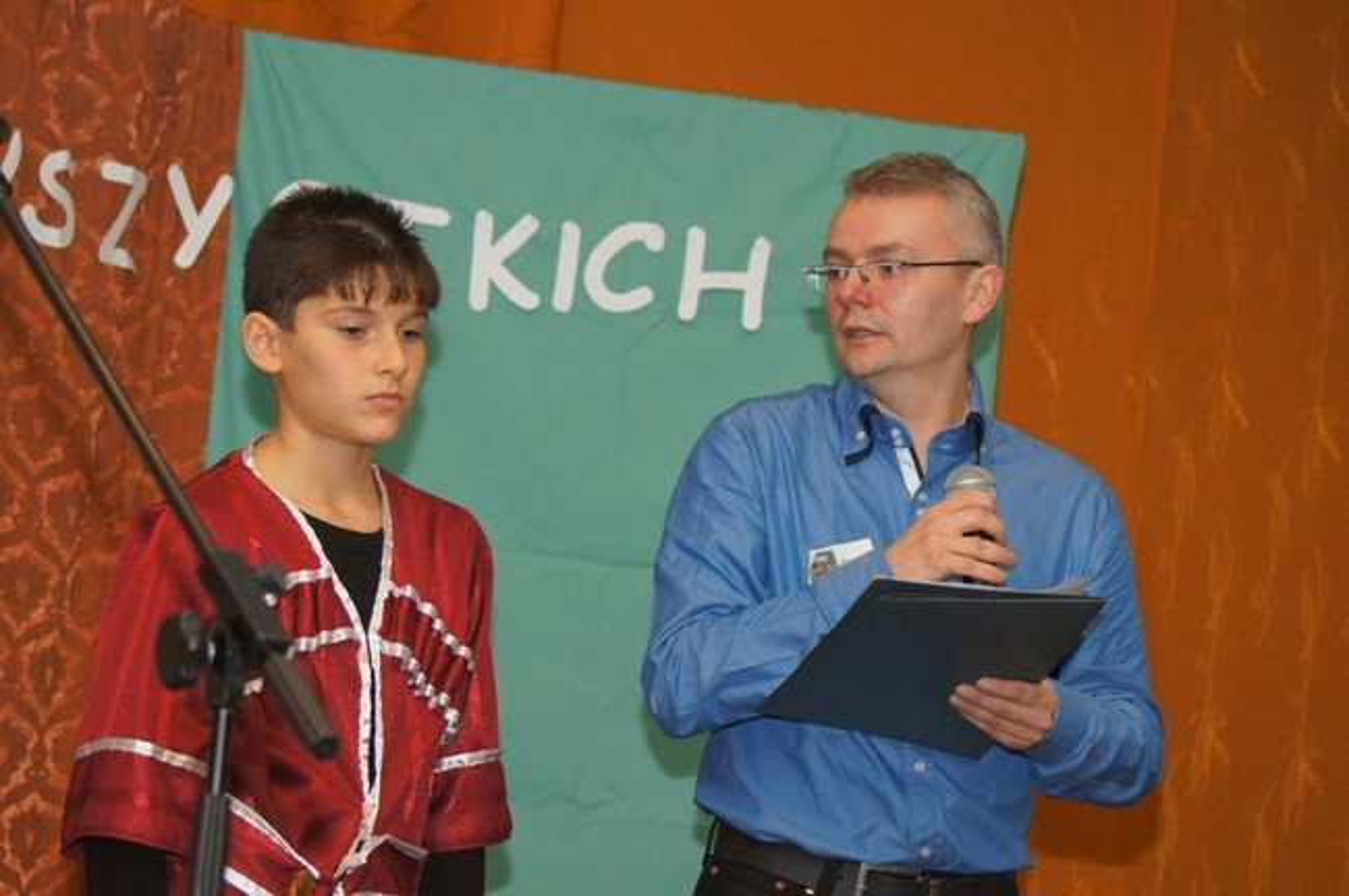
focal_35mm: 112
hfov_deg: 18.2
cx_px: 674
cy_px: 448
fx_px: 4211
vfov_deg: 12.2
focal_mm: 75
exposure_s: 1/125
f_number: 5.6
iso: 1600
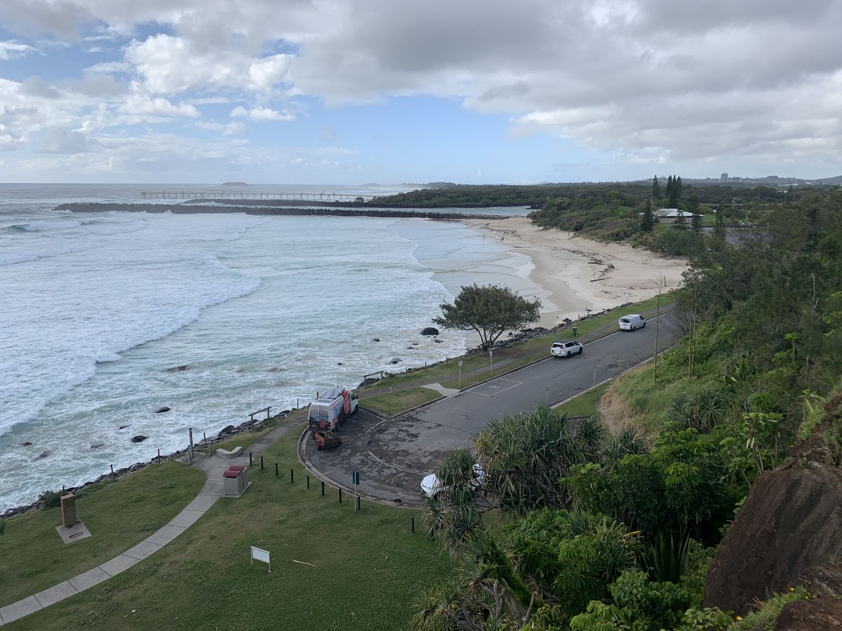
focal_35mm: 26
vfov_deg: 53.1
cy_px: 316
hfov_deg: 67.3
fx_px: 632
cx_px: 421
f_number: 1.8
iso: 25
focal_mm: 4.25
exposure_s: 1/1953
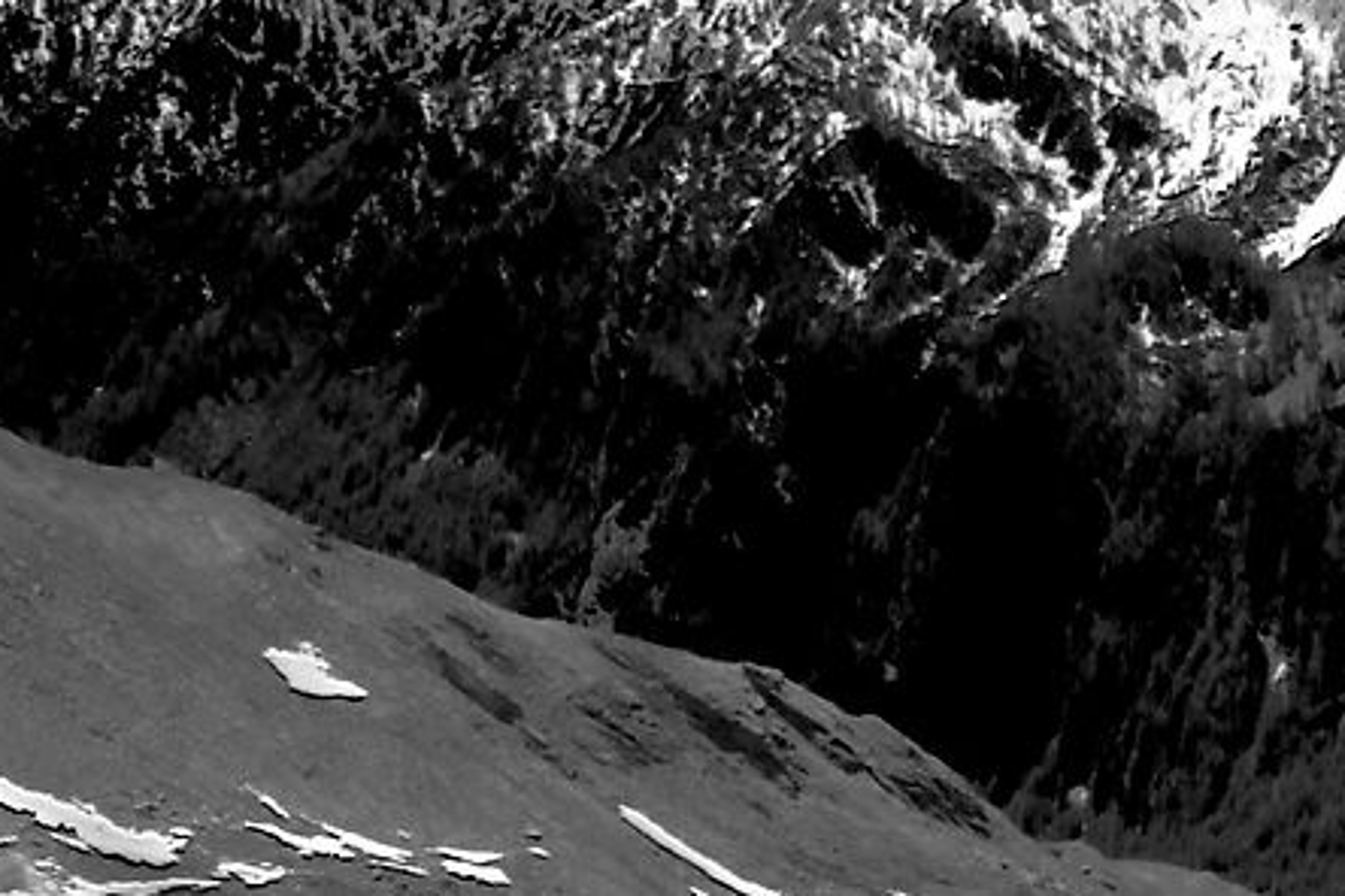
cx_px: 760
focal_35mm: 162
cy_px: -1342
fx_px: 6052
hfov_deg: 12.7
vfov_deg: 7.8
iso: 125
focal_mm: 30
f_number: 14
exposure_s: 1/500
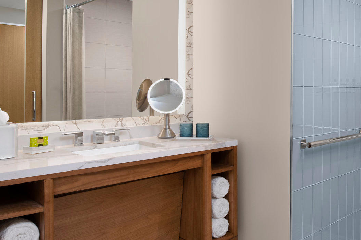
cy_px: 92
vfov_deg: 35.8
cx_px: 277
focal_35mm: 37
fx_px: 371
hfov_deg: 49.5
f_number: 13
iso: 400
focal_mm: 19
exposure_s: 1/5
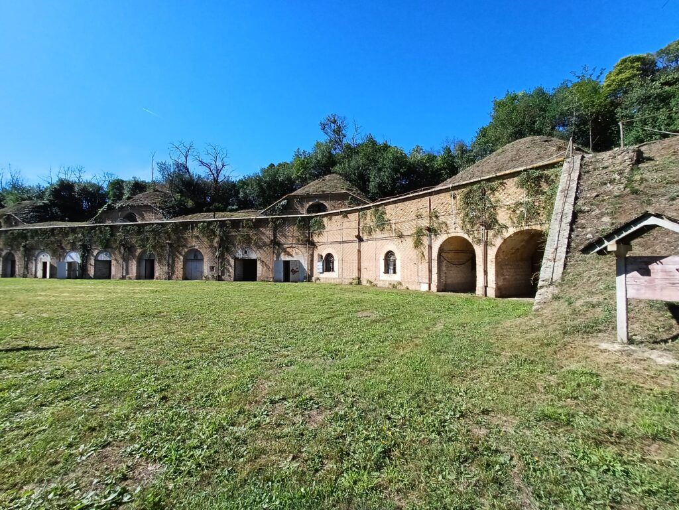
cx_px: 340
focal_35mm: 16
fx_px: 314
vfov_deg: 78.1
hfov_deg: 94.5
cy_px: 255
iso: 40
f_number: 2.2
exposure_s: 1/923
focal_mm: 1.64
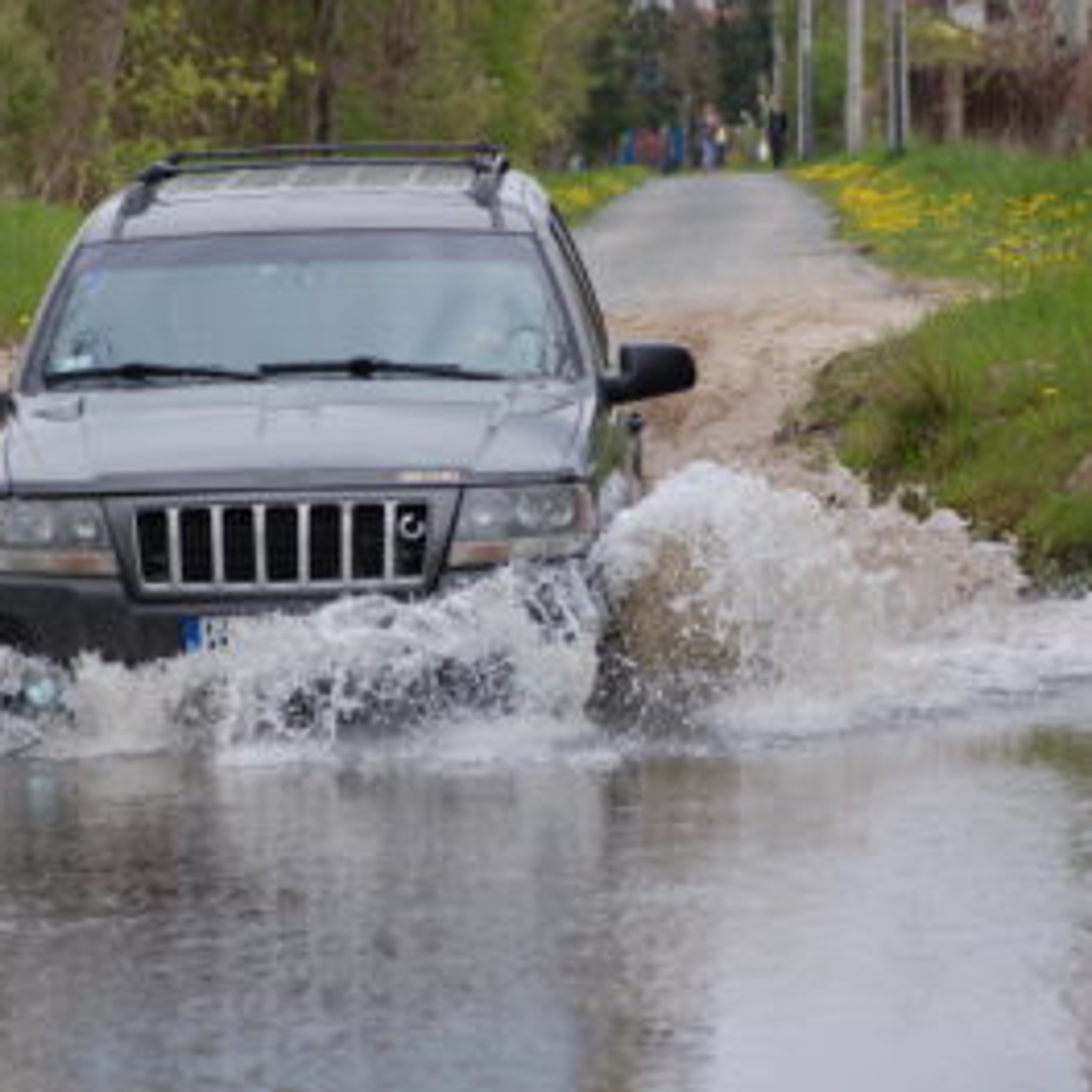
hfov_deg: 7.5
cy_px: 546
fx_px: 8280
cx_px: 410
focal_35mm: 232
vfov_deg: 7.5
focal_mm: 120
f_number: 5.6
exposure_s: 1/500
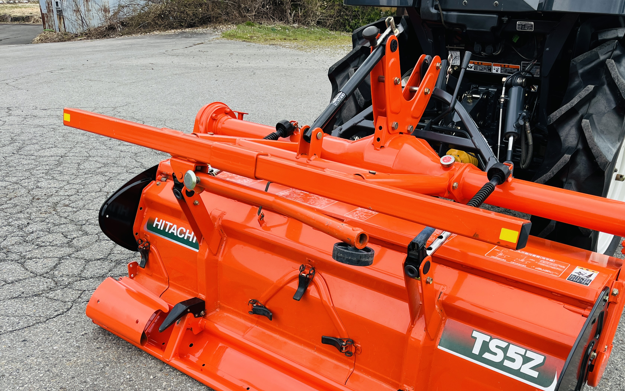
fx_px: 562
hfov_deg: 57.9
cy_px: 280
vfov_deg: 37.6
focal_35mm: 33
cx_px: 357
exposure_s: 1/504
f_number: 1.6
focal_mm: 5.1
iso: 50
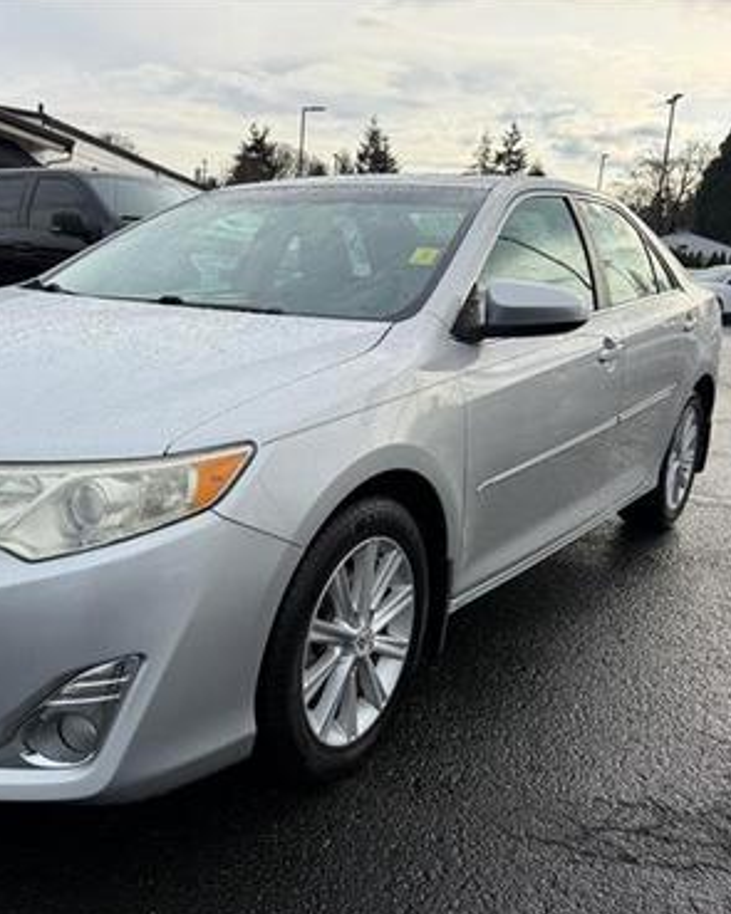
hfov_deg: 44.6
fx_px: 866
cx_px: 208
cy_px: 461
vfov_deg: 55.7
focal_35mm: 32
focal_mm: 6.76
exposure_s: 1/3279
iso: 80
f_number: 1.78
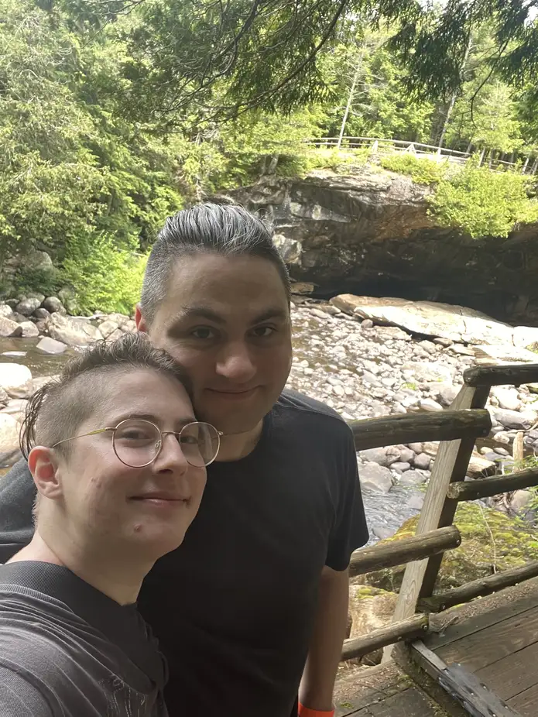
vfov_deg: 60.0
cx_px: 269
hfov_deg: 46.8
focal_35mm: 30
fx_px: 621
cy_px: 358
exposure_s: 1/86
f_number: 2.2
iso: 100
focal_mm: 2.71
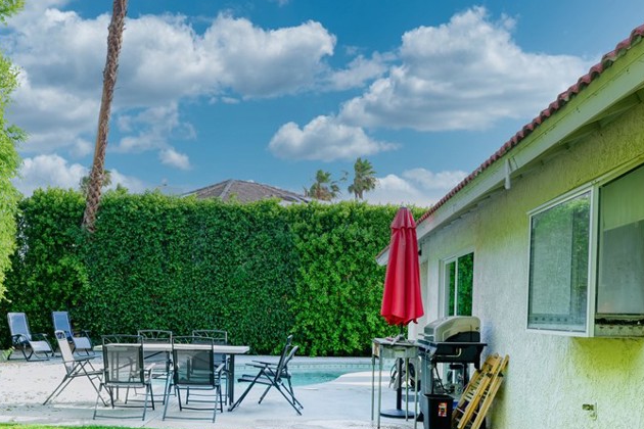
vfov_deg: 33.6
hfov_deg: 48.3
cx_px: 189
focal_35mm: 39
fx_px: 698
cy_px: 316
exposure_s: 1/60
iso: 200
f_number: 8
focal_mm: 24
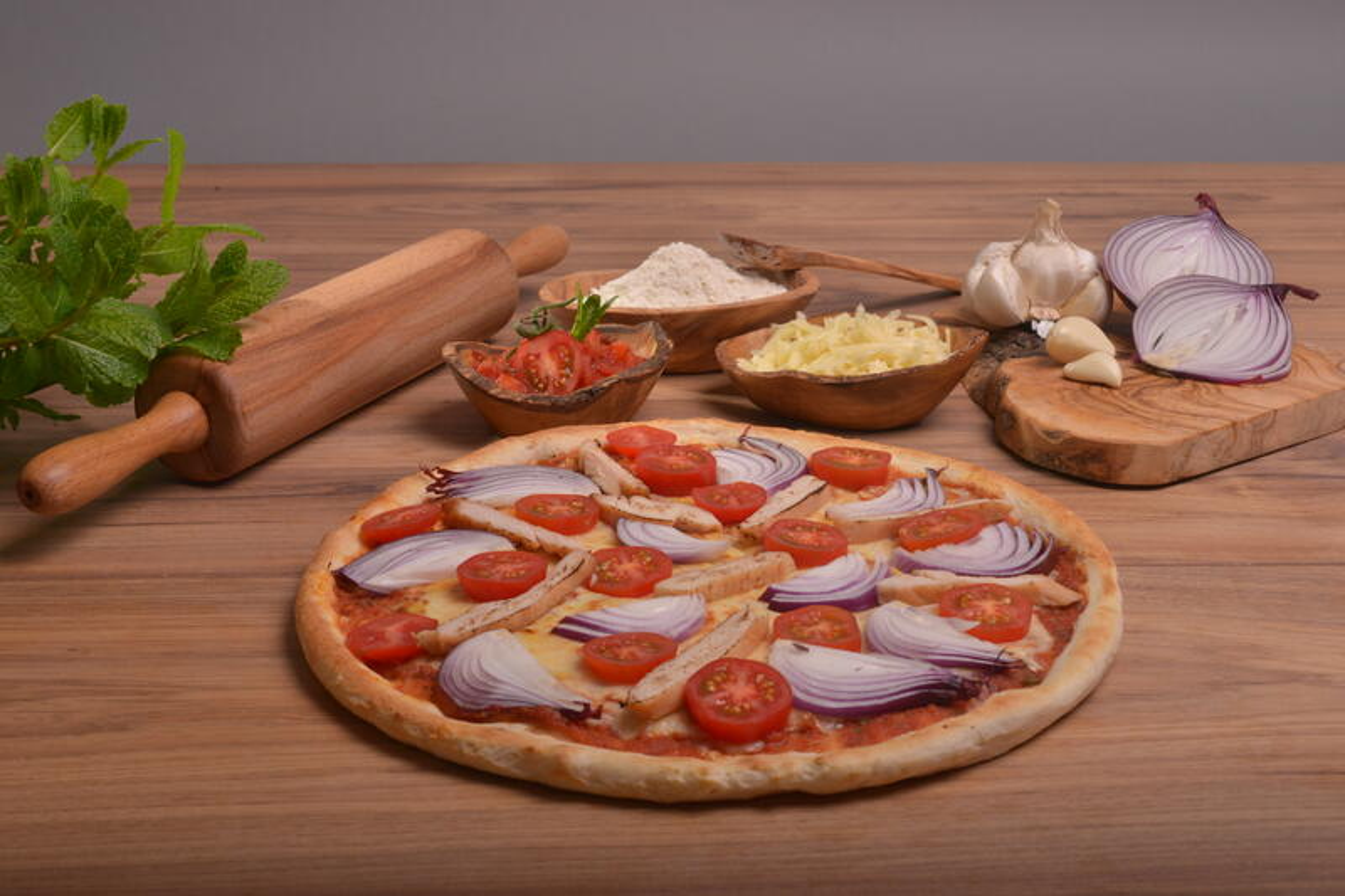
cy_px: 448
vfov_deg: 27.0
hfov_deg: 39.6
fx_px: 1868
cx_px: 672
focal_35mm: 50
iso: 1000
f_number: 16
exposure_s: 1/250
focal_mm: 50
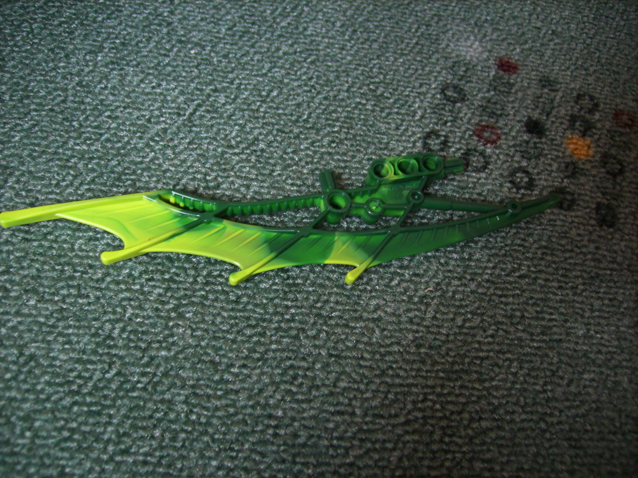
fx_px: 590
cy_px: 239
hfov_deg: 56.8
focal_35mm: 32
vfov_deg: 44.2
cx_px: 319
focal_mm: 5.99
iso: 50
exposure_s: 1/4
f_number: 2.8
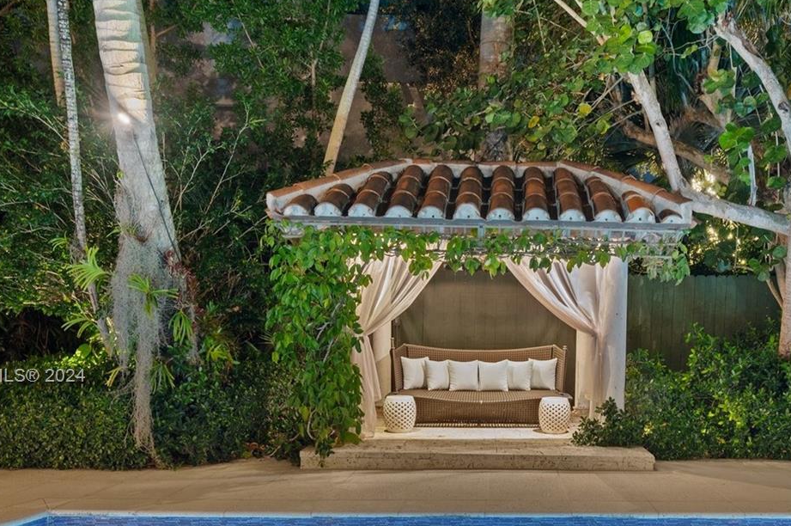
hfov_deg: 56.5
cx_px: 498
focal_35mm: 33
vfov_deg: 39.1
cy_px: 378
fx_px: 724
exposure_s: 5
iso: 200
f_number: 8
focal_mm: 19
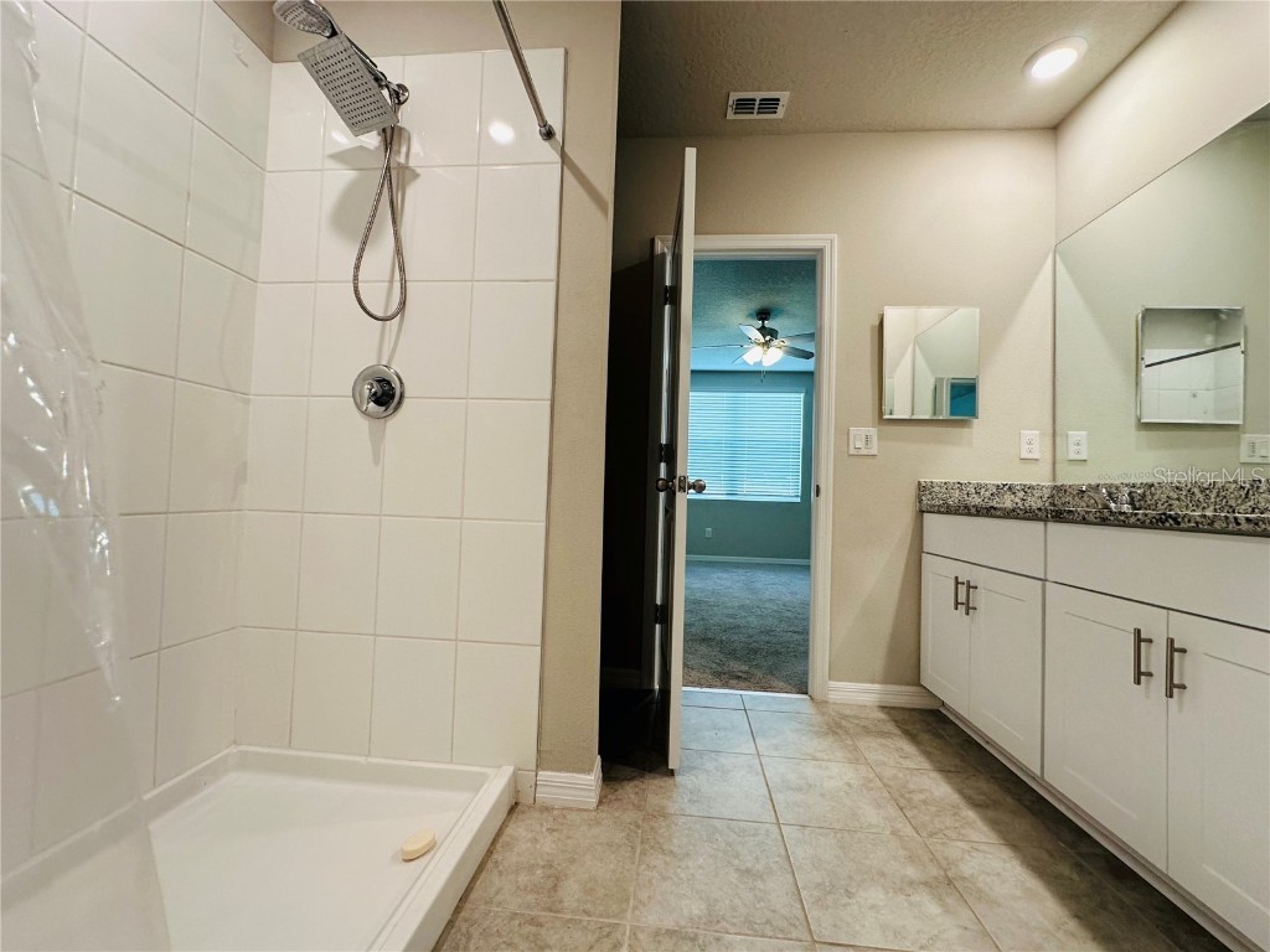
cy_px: 476
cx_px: 635
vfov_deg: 85.7
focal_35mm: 14
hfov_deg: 102.1
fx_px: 514
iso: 160
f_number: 2.2
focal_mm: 2.22
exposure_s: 1/120
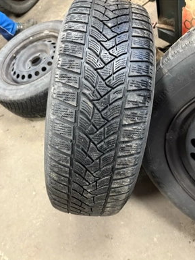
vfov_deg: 65.3
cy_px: 134
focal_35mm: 27
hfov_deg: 51.4
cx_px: 97
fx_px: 203
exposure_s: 1/33
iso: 400
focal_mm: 5.96
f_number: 1.6
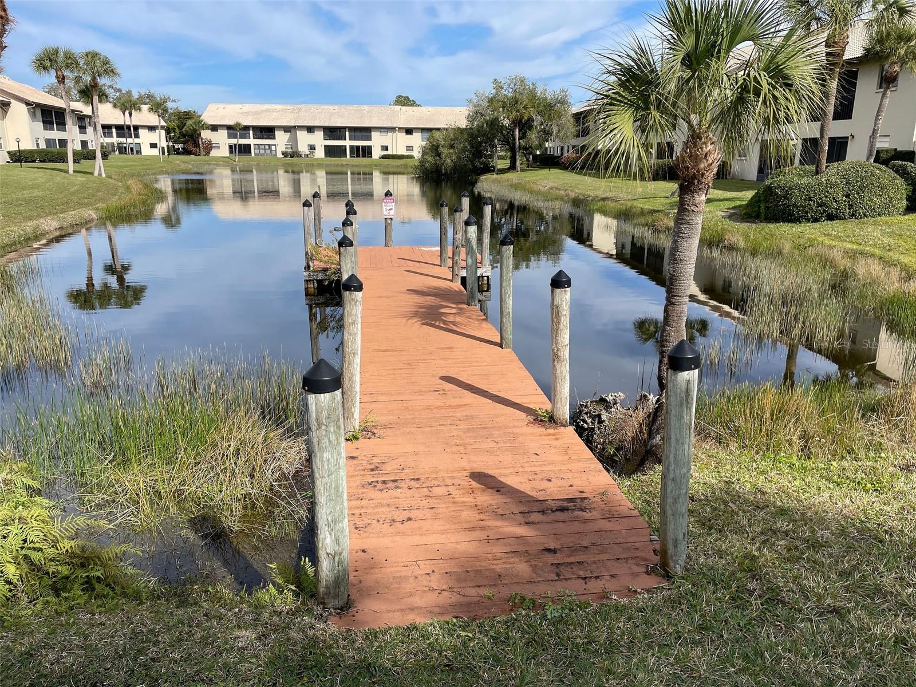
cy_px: 344
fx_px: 688
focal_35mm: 26
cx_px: 458
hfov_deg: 67.3
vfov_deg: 53.1
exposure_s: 1/3401
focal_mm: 4.2
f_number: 1.6
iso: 32
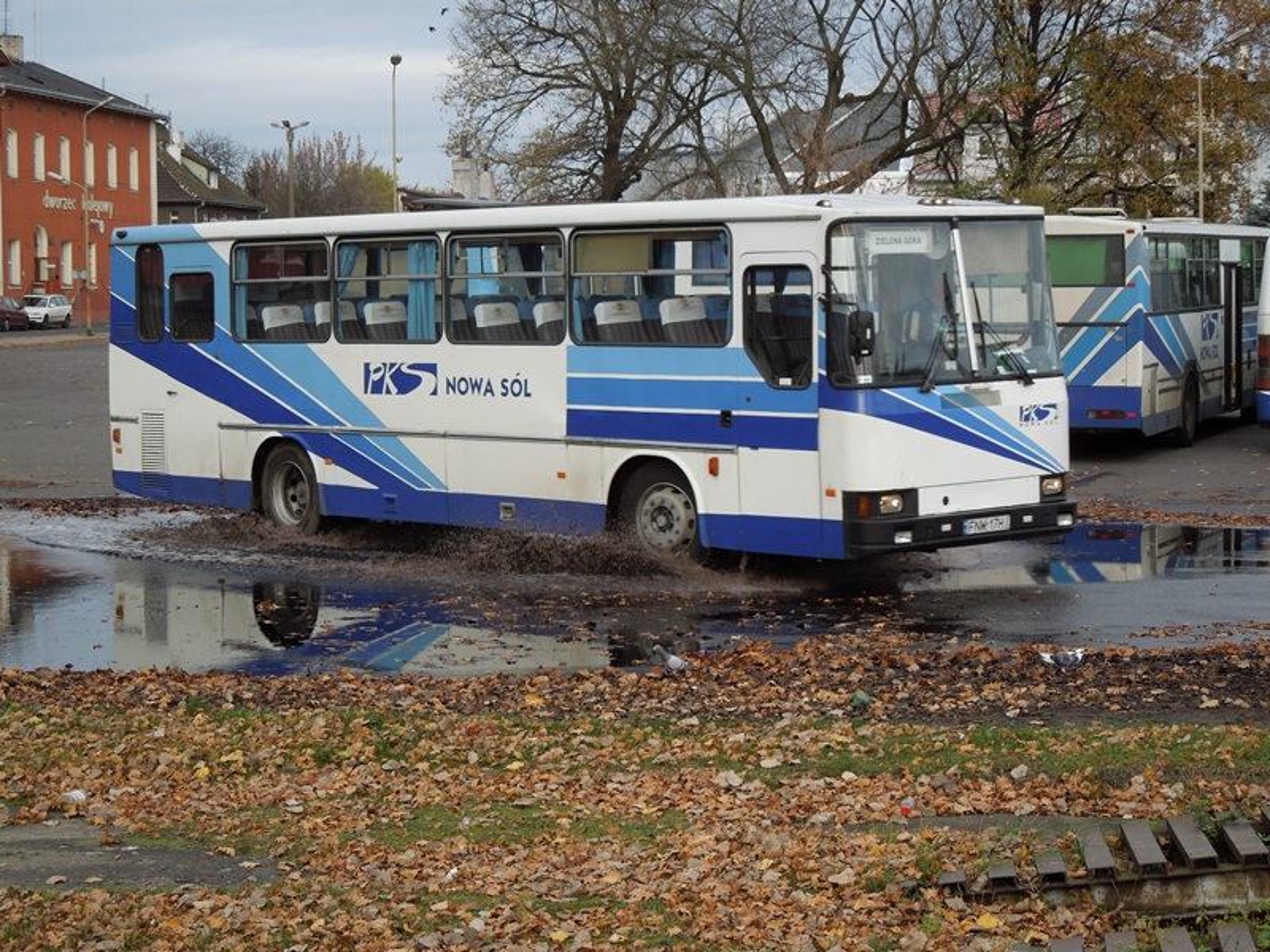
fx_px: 2862
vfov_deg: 18.9
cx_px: 635
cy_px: 476
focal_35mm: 78
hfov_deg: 25.0
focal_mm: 14.1
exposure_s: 1/250
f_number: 4.5
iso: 100
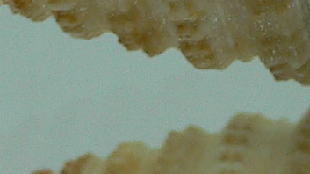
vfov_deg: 5.5
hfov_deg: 9.7
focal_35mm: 218
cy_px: -13
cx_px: 411
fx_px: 1791
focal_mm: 4.6
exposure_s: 1/60
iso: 80
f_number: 2.8
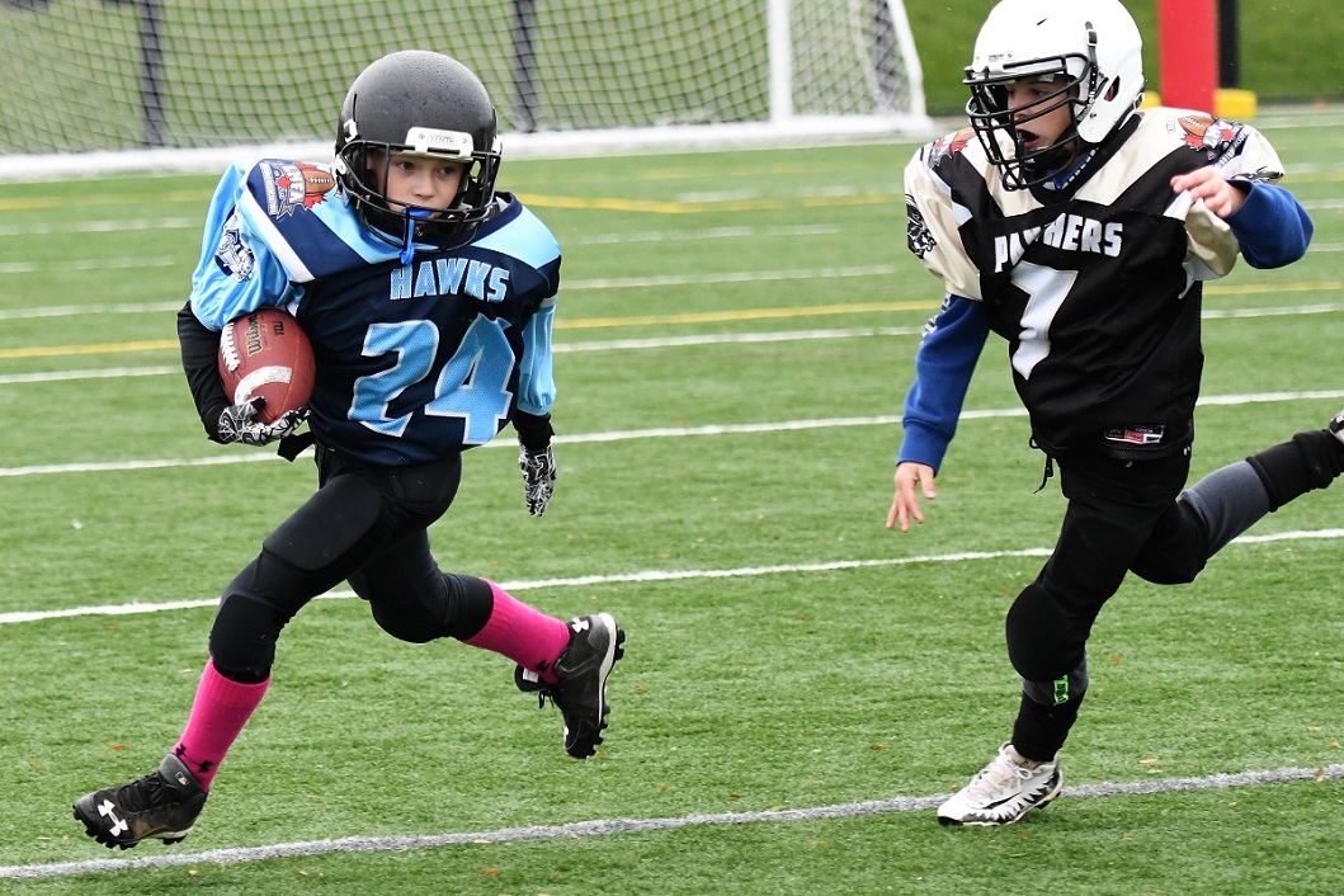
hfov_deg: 16.1
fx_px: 4760
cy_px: 448
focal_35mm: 128
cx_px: 672
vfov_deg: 10.8
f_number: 2.8
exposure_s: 1/1000
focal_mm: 85
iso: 1600
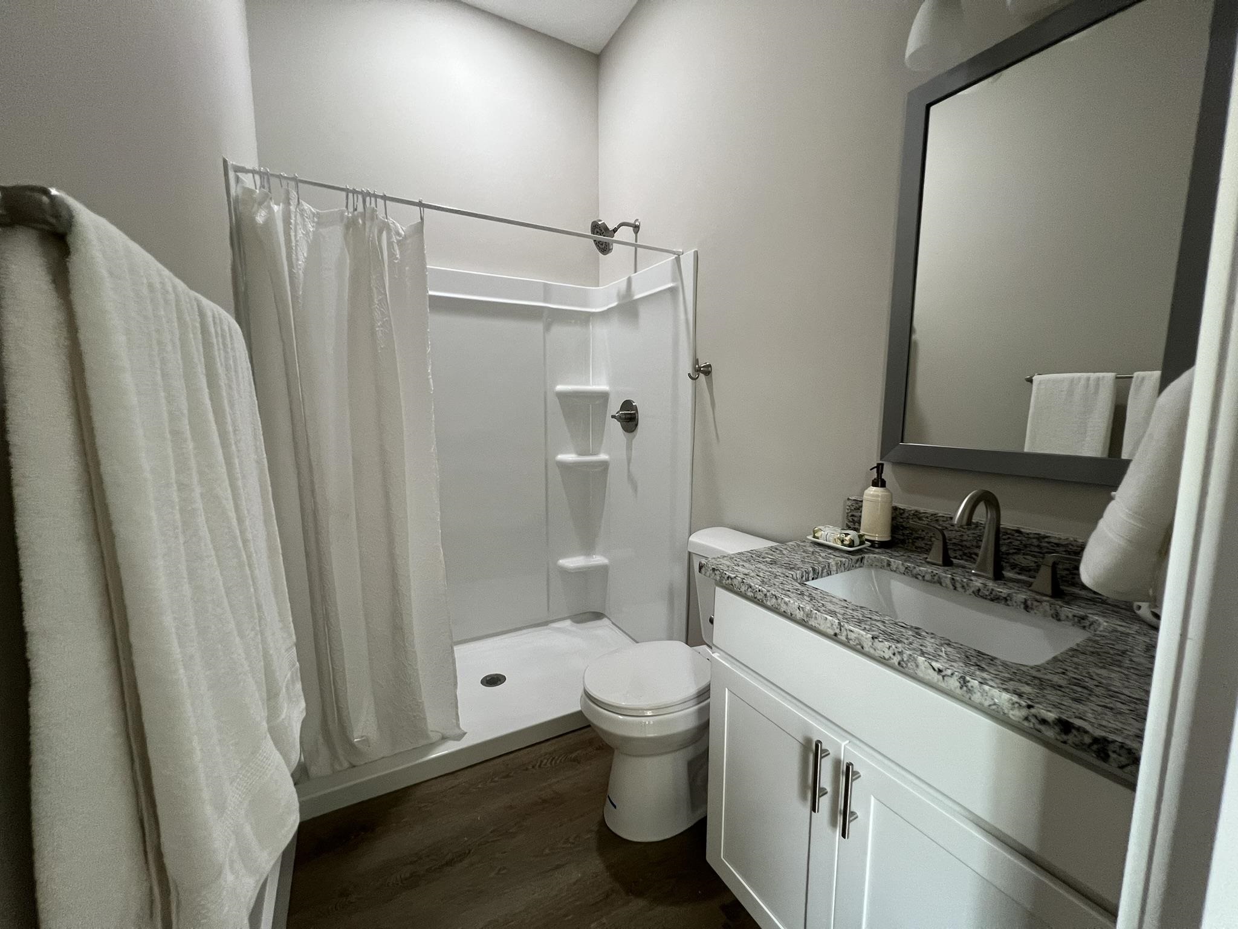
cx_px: 619
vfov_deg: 89.9
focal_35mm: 13
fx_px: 465
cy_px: 464
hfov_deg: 106.2
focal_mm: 1.57
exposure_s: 1/71
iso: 250
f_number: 1.8
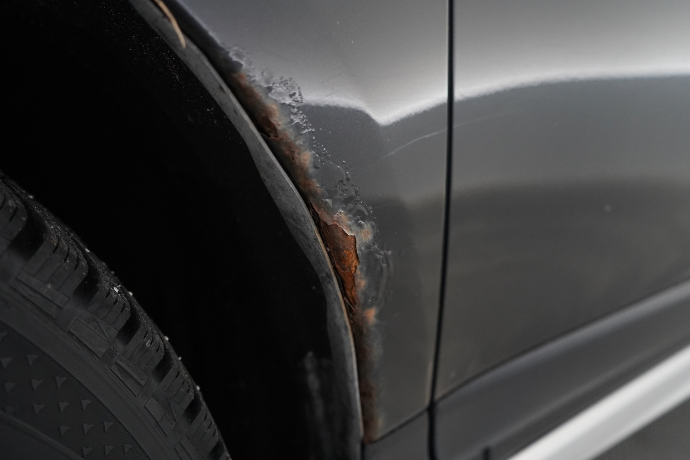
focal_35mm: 28
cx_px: 345
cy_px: 230
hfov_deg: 65.5
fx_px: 537
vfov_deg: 46.4
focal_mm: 28
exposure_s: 1/60
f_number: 4
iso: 4000
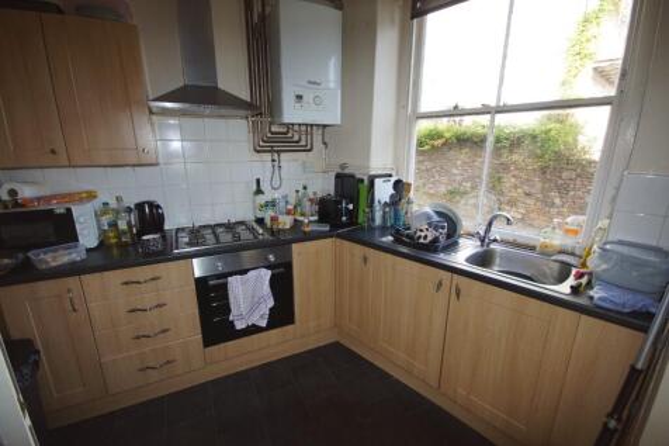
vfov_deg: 77.3
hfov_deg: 100.4
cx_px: 334
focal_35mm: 15
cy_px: 223
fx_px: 279
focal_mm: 10
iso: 400
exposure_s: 1/160
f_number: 4
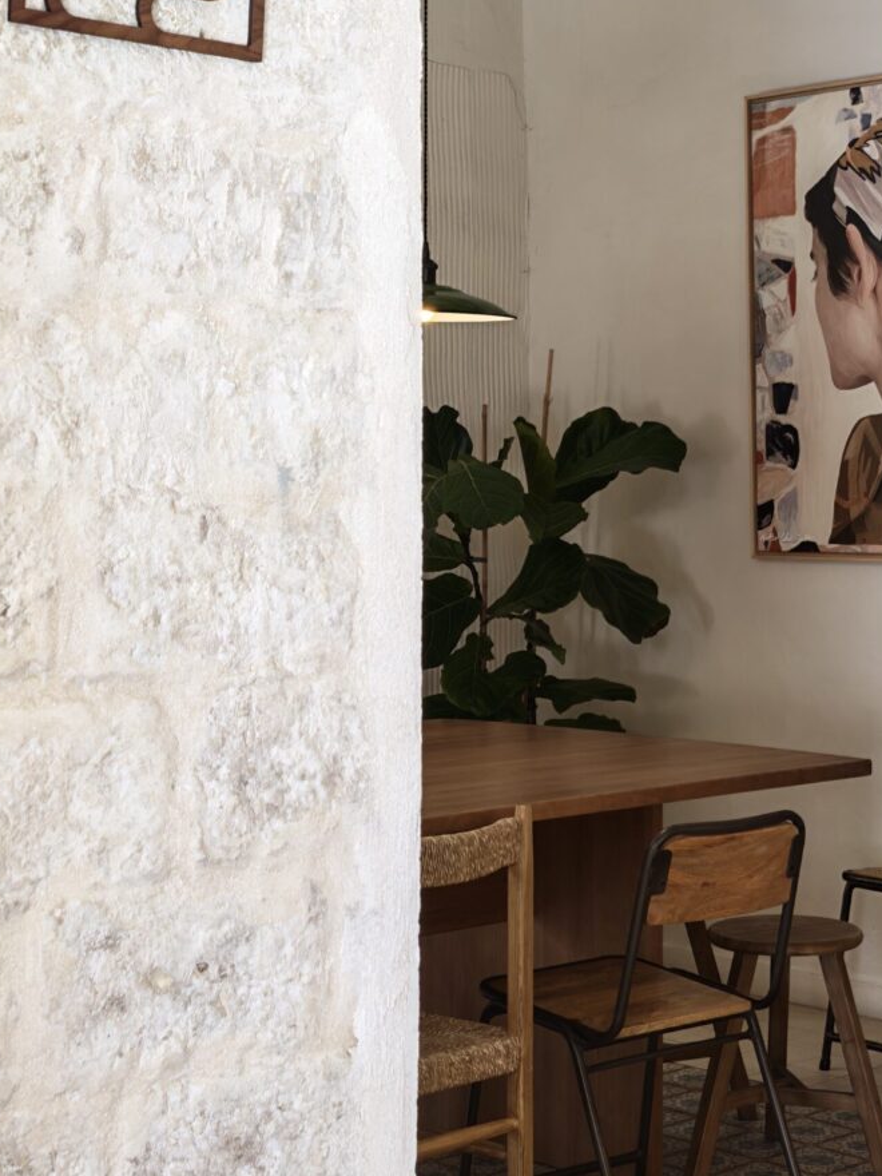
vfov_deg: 28.1
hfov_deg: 21.2
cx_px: 640
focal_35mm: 69
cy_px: 465
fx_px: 2344
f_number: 1.6
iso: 160
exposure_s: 1/50
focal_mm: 6.55
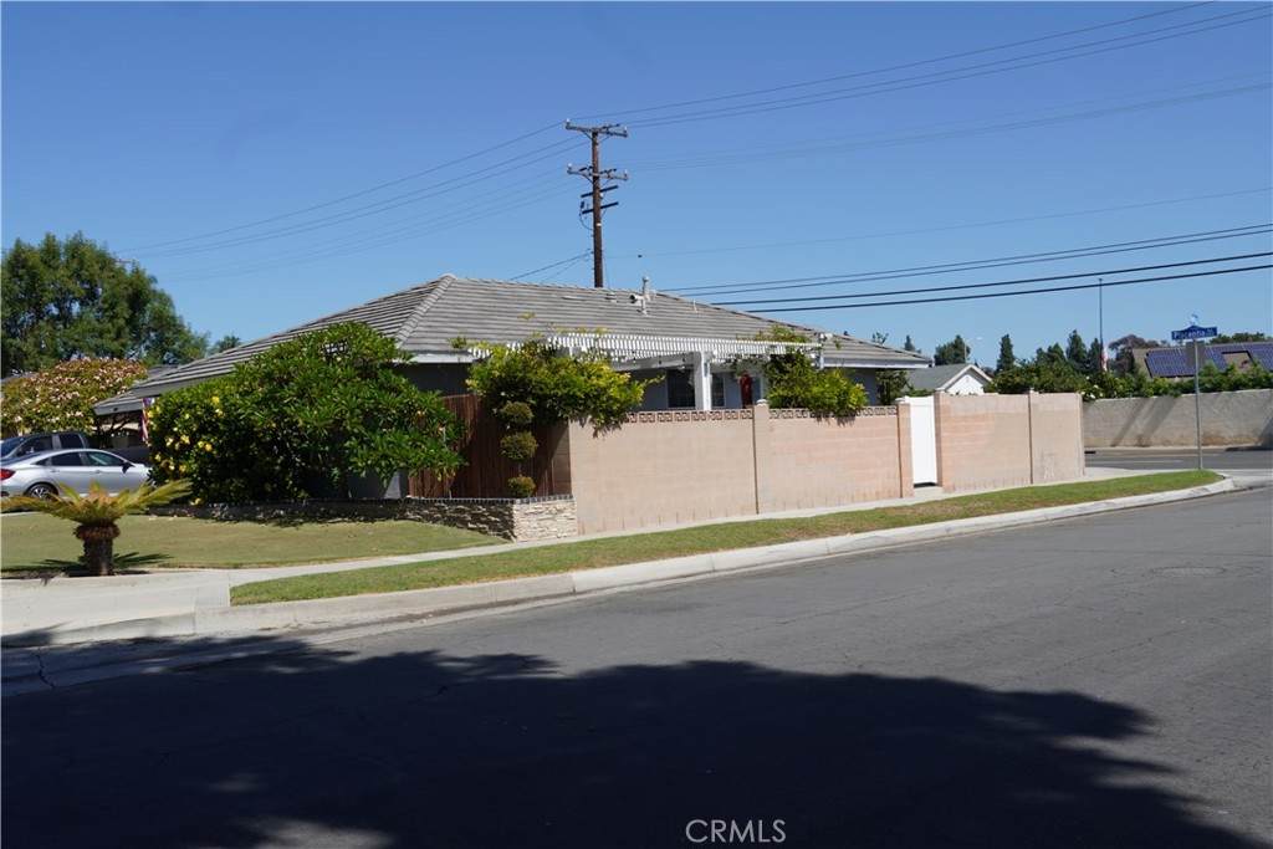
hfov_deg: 53.1
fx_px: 1273
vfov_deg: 36.9
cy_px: 424
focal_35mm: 36
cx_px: 636
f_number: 8
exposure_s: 1/400
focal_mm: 24
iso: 100
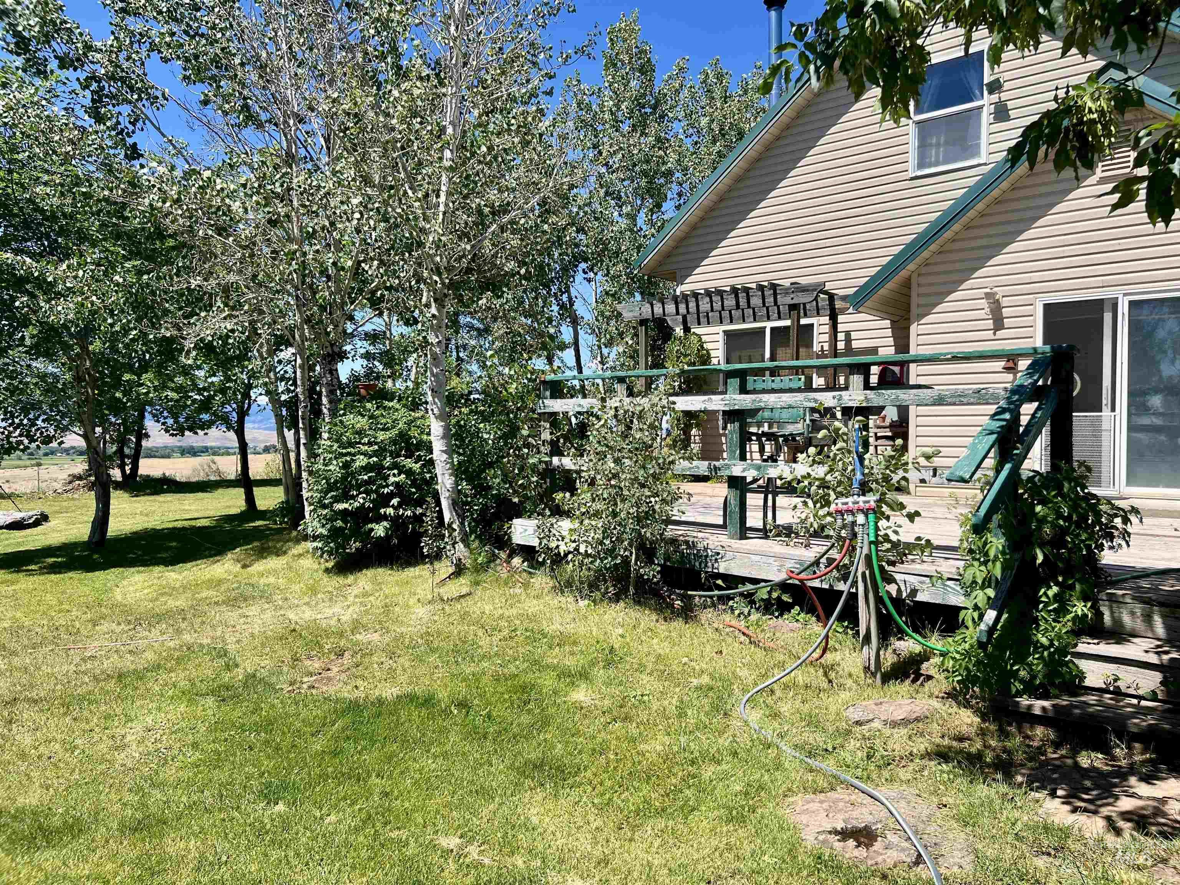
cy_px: 442
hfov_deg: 67.3
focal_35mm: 26
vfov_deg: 53.1
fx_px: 886
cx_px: 590
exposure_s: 1/2994
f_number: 1.5
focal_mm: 5.7
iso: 50
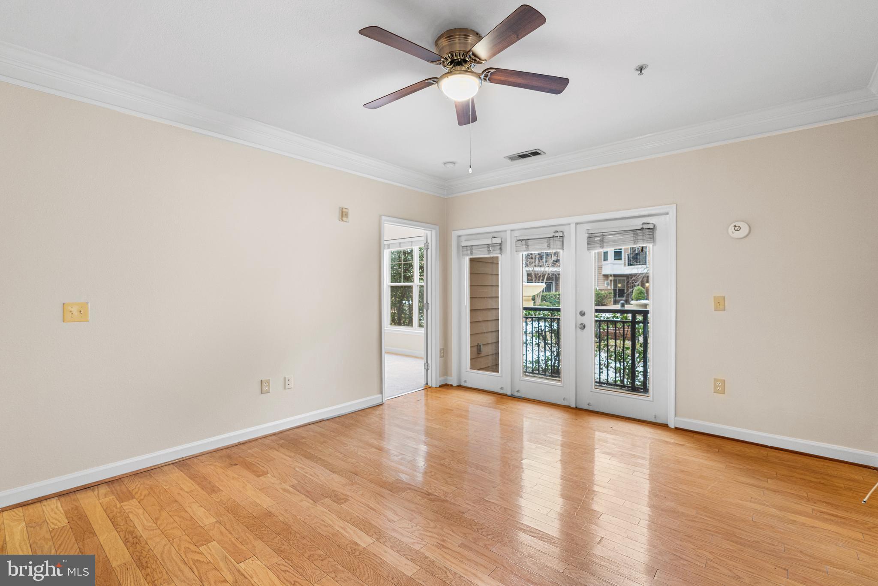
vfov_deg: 73.8
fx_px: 390
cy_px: 293
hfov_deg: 96.7
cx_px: 439
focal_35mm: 16
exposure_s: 1/10
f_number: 4
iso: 500
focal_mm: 16
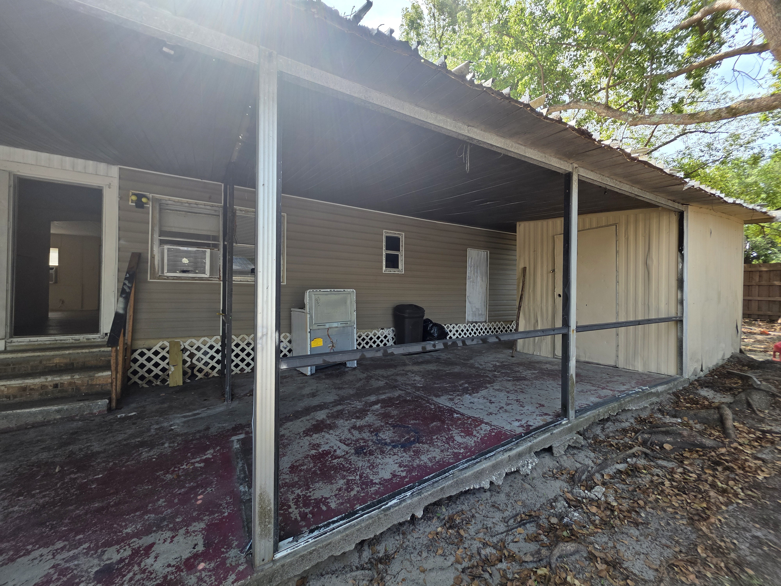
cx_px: 390
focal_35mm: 13
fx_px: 293
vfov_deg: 89.9
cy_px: 293
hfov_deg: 106.2
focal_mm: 2.2
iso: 40
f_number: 1.9
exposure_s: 1/313
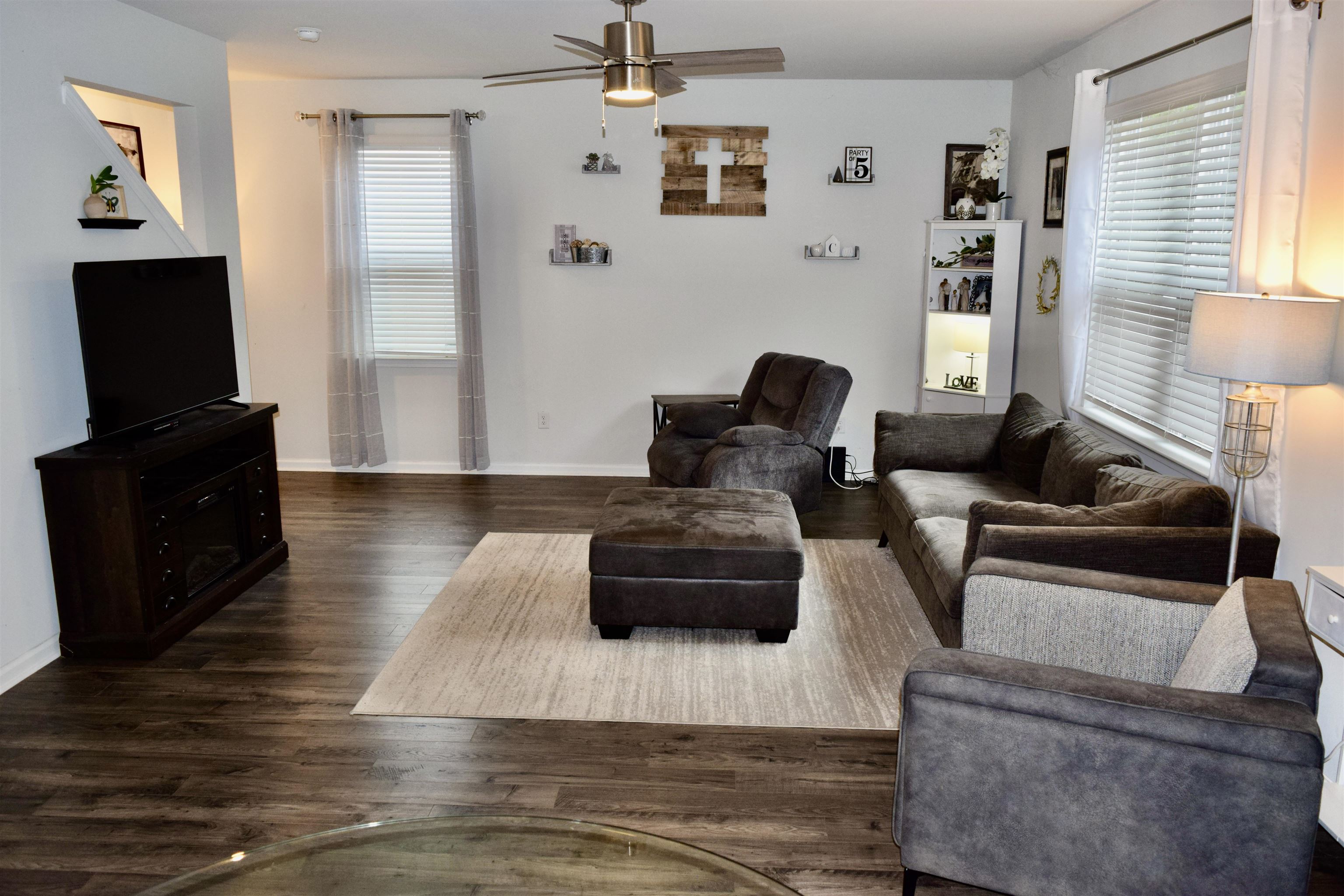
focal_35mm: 27
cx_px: 672
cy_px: 448
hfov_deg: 67.4
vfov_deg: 47.9
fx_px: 1008
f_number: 5
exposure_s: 1/100
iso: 800
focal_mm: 18
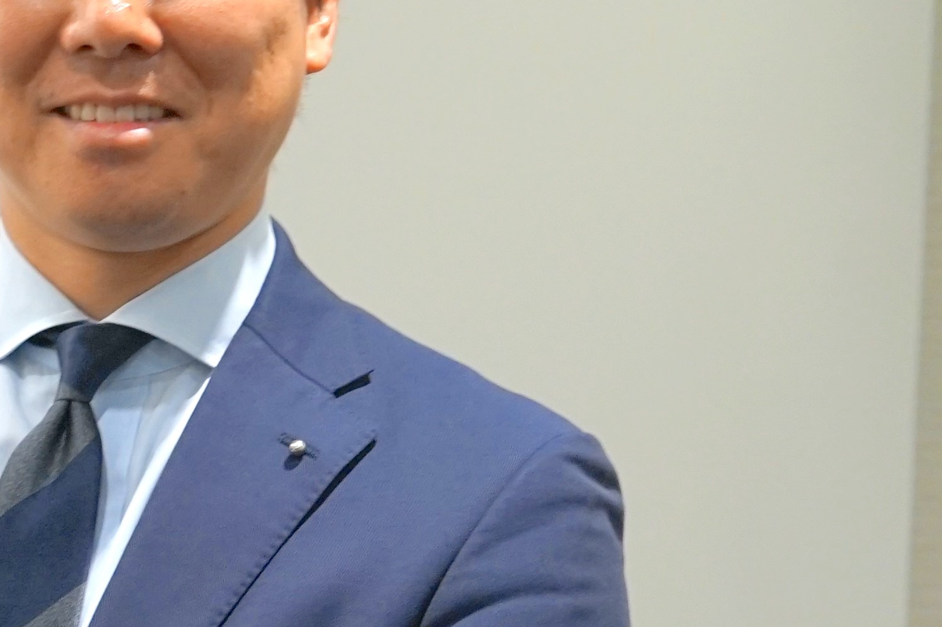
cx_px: -862
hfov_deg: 5.9
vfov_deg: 4.0
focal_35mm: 344
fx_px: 8999
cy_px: 591
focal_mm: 85
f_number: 4
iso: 1000
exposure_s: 1/160
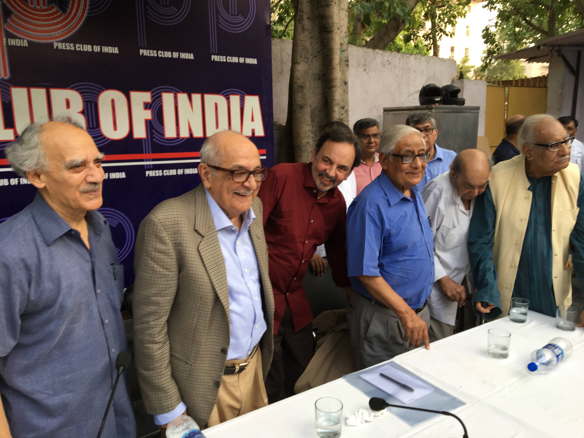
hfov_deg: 61.7
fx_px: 489
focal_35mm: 29
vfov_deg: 48.2
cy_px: 219
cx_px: 292
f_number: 2.2
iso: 40
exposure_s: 1/100
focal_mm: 4.15
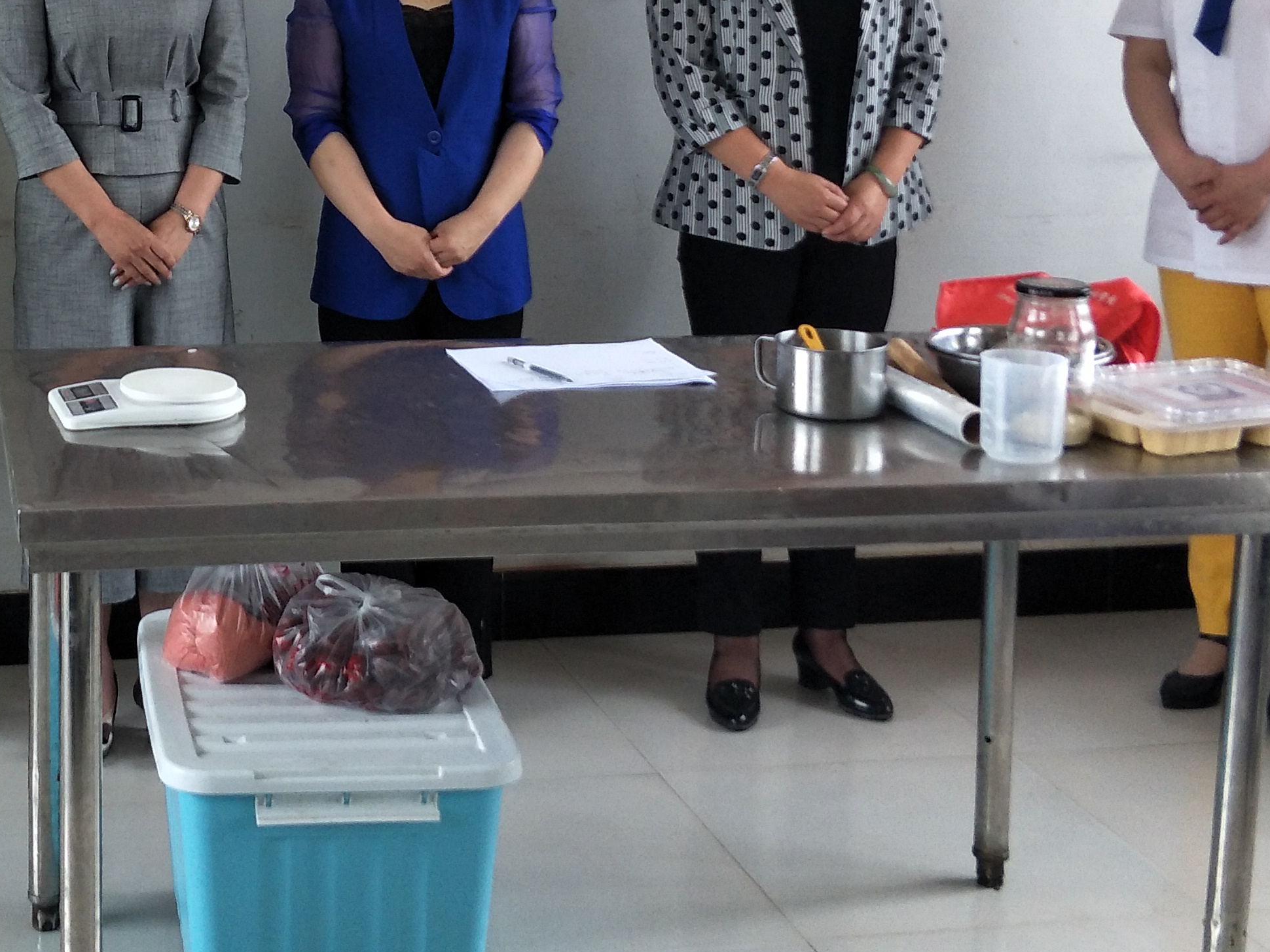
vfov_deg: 24.8
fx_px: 2091
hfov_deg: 32.3
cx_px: 153
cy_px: 60
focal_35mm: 57
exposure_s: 1/100
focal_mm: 4.1
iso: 59
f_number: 1.7
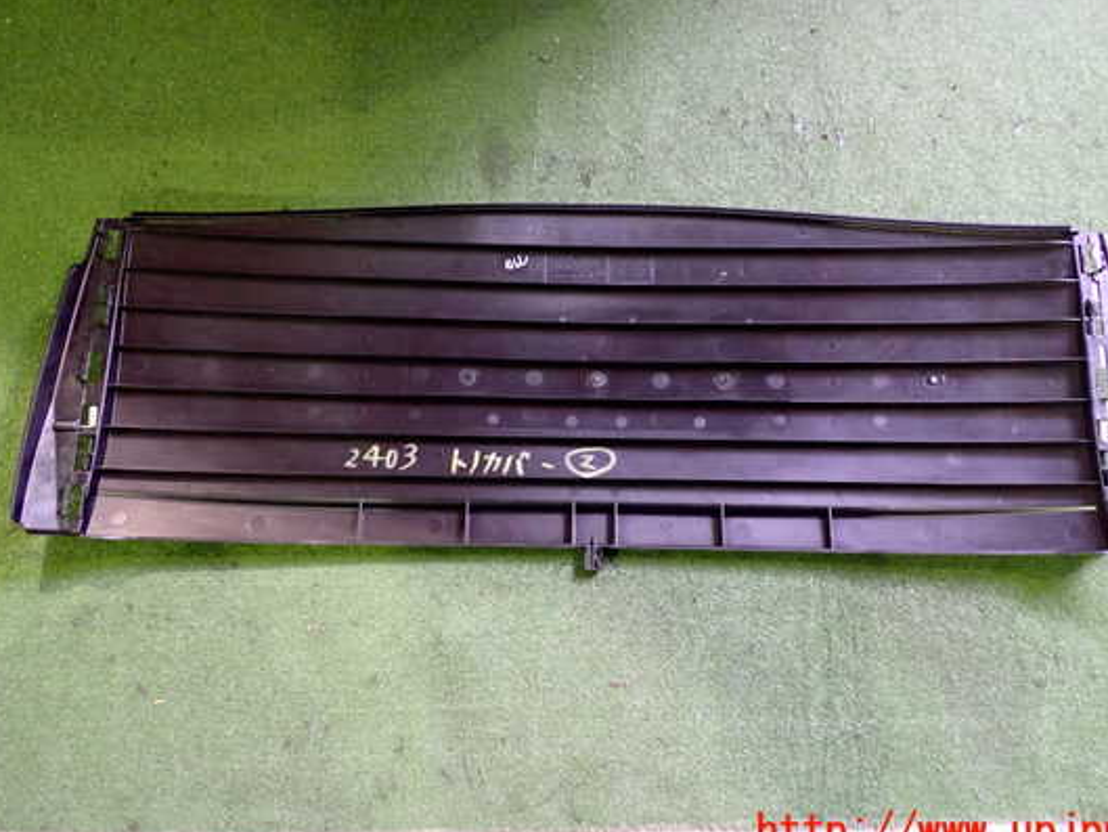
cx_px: 601
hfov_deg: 53.9
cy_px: 388
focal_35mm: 34
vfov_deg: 41.8
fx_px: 1089
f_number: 2.3
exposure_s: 1/30
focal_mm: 5.4
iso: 800
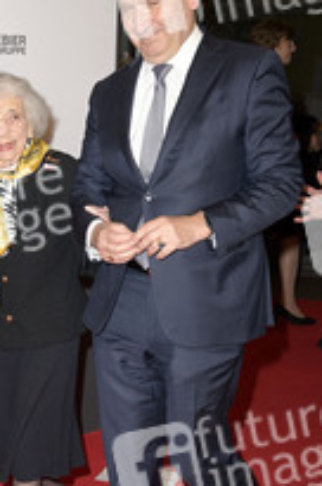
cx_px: 19
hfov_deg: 15.6
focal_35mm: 86
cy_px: 339
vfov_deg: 23.5
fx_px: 1158
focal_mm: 44
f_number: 5.6
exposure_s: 1/200
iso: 640
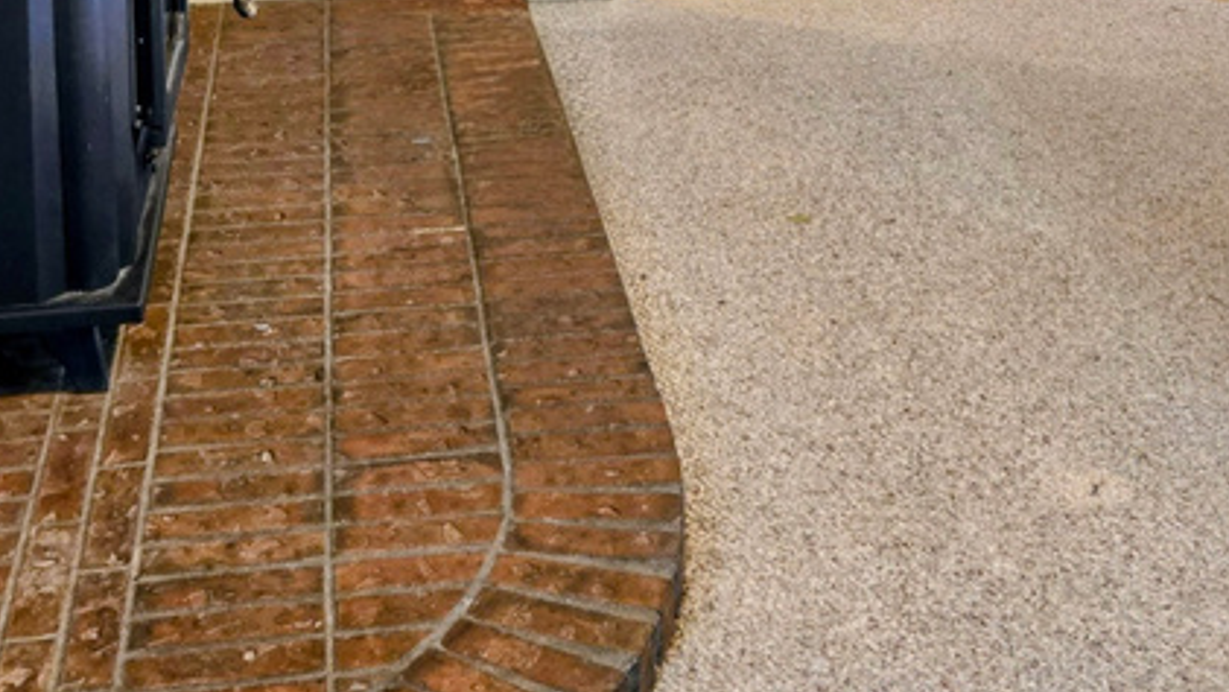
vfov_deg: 17.9
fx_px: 1988
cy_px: -301
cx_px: 680
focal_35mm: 61
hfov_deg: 34.3
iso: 500
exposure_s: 1/60
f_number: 1.8
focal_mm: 5.4
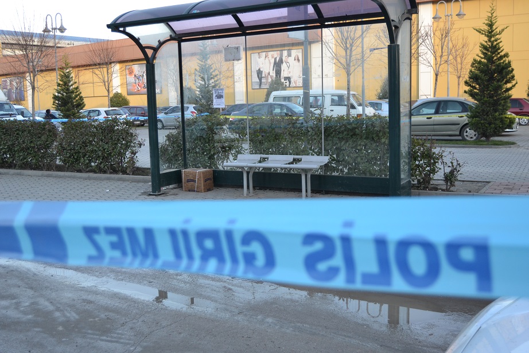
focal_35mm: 34
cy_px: 176
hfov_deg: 55.1
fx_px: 507
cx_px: 264
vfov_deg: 38.4
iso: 560
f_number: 3.8
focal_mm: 23
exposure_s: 1/500
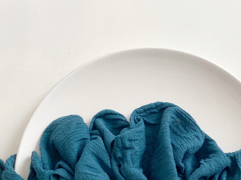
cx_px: 152
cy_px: 177
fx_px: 397
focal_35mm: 57
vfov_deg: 24.6
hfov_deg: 33.6
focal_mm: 4.25
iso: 50
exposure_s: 1/121
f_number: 1.8
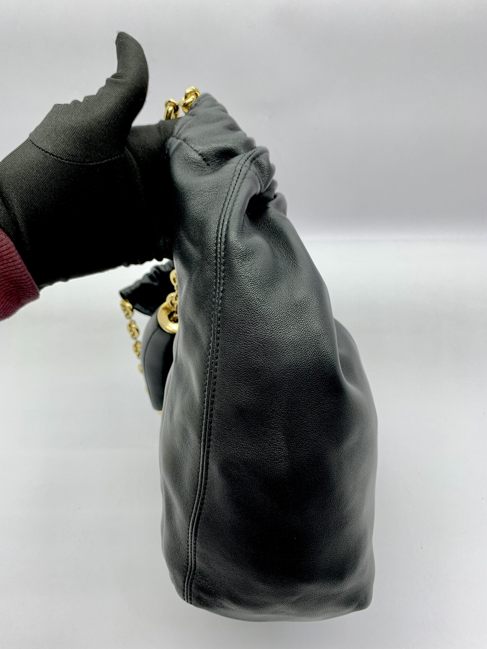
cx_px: 244
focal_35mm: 26
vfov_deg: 67.3
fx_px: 488
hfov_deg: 53.1
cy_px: 324
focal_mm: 4.25
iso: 32
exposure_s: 1/100
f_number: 1.8
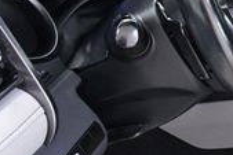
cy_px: 45
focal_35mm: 102
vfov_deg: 13.4
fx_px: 661
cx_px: 433
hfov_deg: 16.4
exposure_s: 1/125
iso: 2500
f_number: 5.6
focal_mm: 18
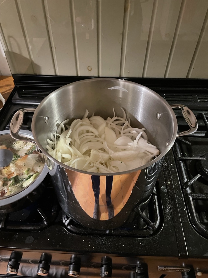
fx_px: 208
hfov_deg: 53.1
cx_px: 104
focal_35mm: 26
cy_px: 139
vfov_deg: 67.3
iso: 800
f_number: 1.6
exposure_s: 1/25
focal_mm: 4.2
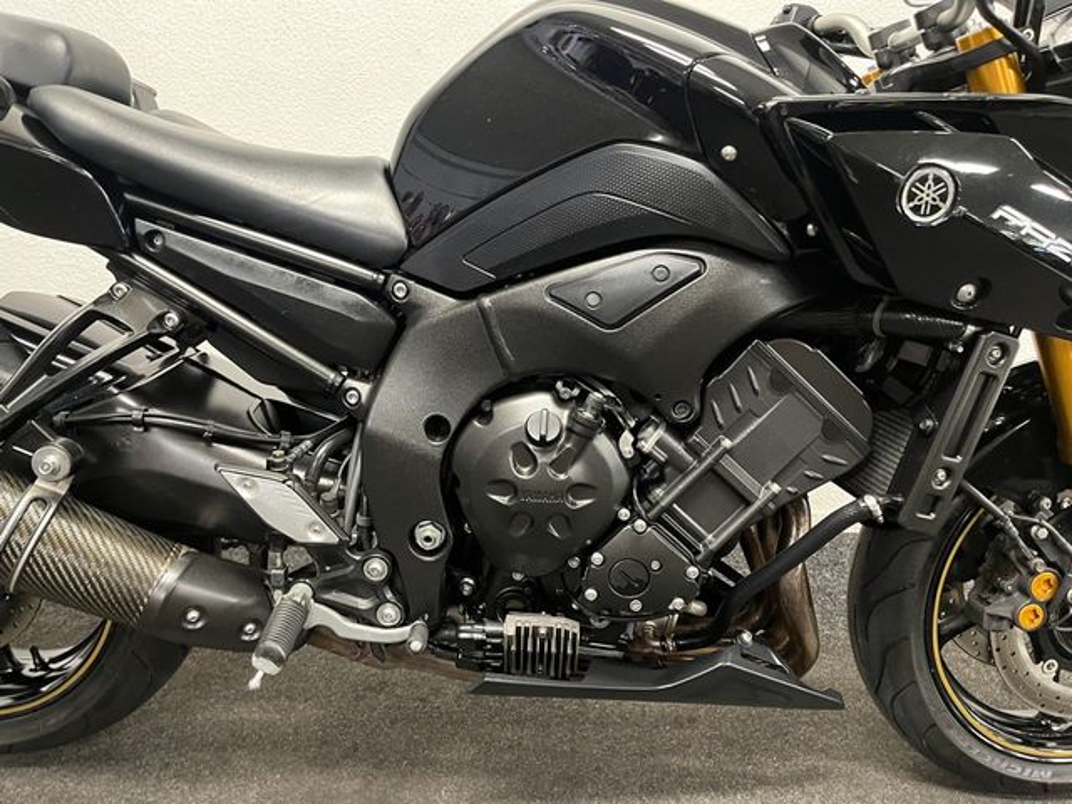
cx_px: 536
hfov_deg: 67.3
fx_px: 805
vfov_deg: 53.1
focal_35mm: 26
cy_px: 402
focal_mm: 5.1
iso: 500
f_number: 1.6
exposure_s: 1/33
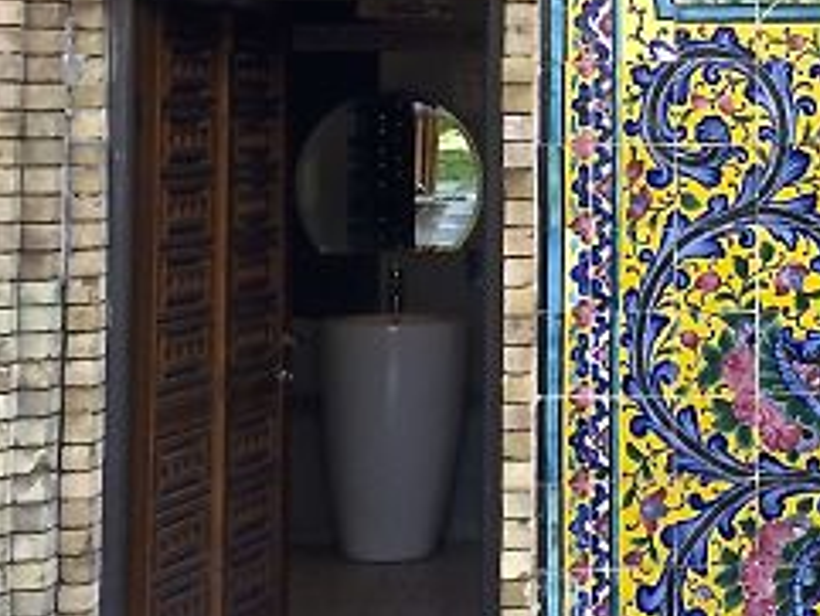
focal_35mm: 87
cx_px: 721
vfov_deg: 16.6
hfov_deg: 22.0
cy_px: -32
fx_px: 2062
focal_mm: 4.12
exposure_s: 1/120
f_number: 2.2
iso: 64
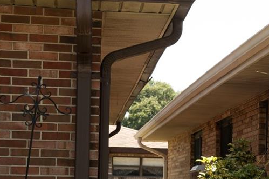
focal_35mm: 154
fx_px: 1149
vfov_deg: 8.9
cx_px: 406
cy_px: 153
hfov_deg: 12.7
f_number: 11
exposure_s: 1/40
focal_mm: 48
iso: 64
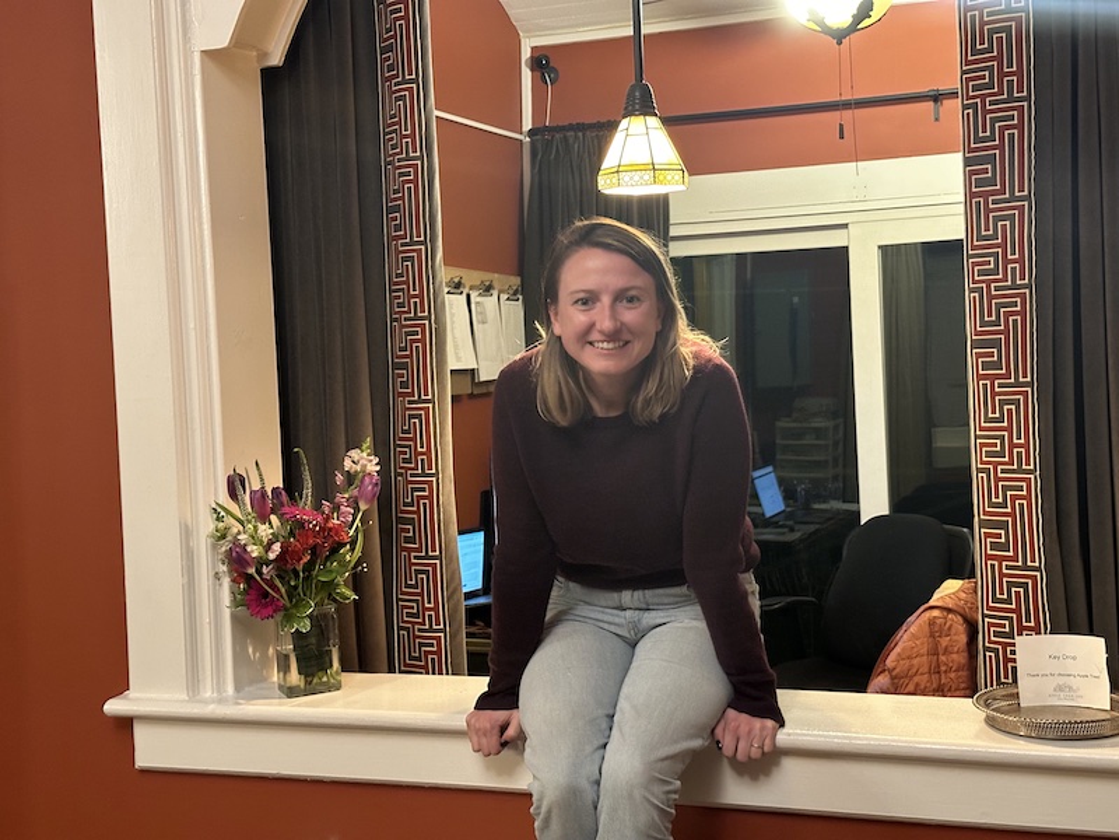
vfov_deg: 30.3
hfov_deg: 39.7
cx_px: 560
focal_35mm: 48
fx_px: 1552
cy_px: 420
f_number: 1.78
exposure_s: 1/30
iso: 500
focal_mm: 6.86
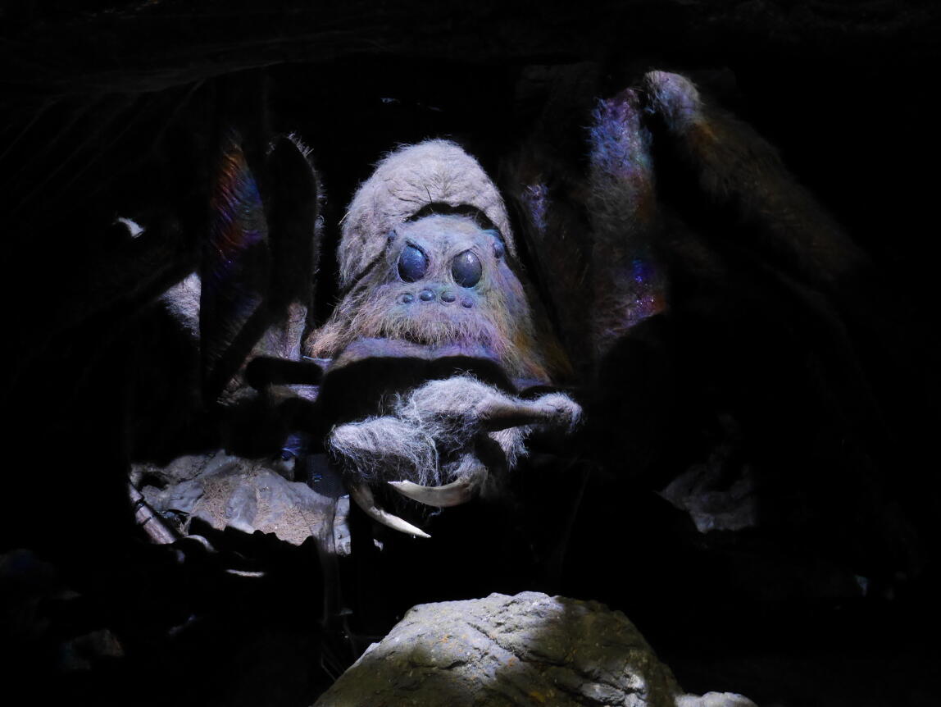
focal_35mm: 36
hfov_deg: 51.3
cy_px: 354
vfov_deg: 39.7
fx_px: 979
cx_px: 470
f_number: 4.2
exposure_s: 1/8
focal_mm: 18
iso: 3200
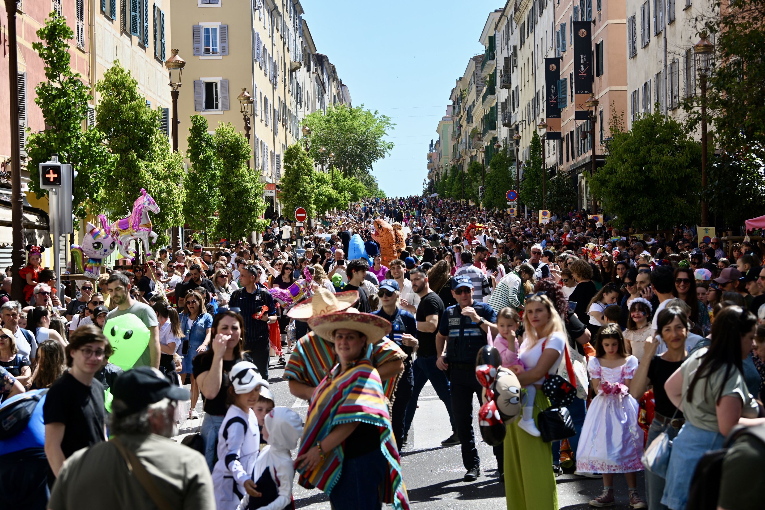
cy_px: 255
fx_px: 1487
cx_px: 382
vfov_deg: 19.5
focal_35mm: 70
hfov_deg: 28.8
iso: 100
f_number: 5
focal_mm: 70
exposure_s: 1/500
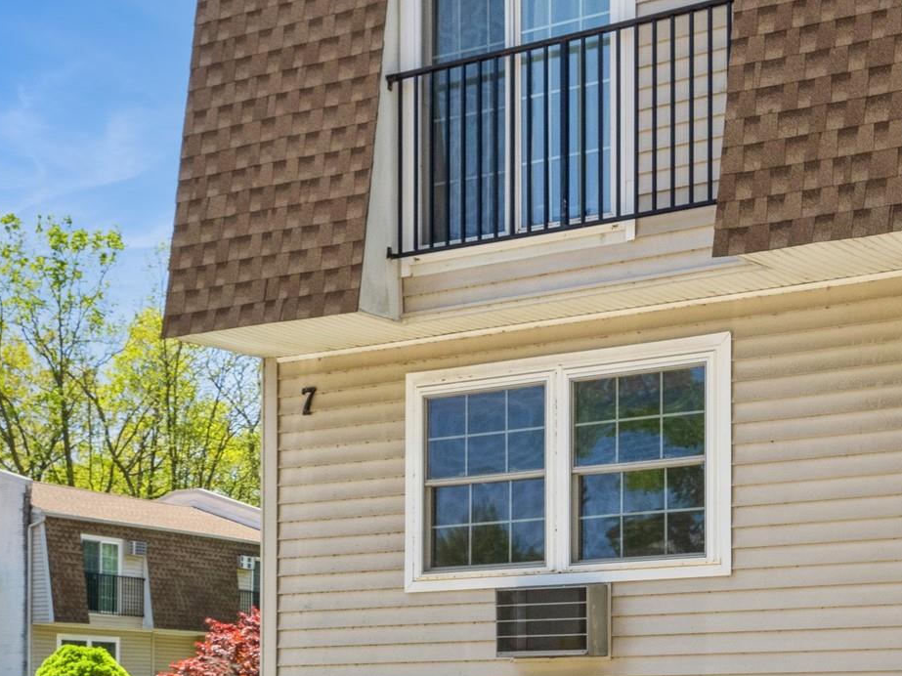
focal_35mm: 71
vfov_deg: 20.7
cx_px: 737
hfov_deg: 26.8
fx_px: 1850
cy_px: 405
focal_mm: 16
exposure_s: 1/400
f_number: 8
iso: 400
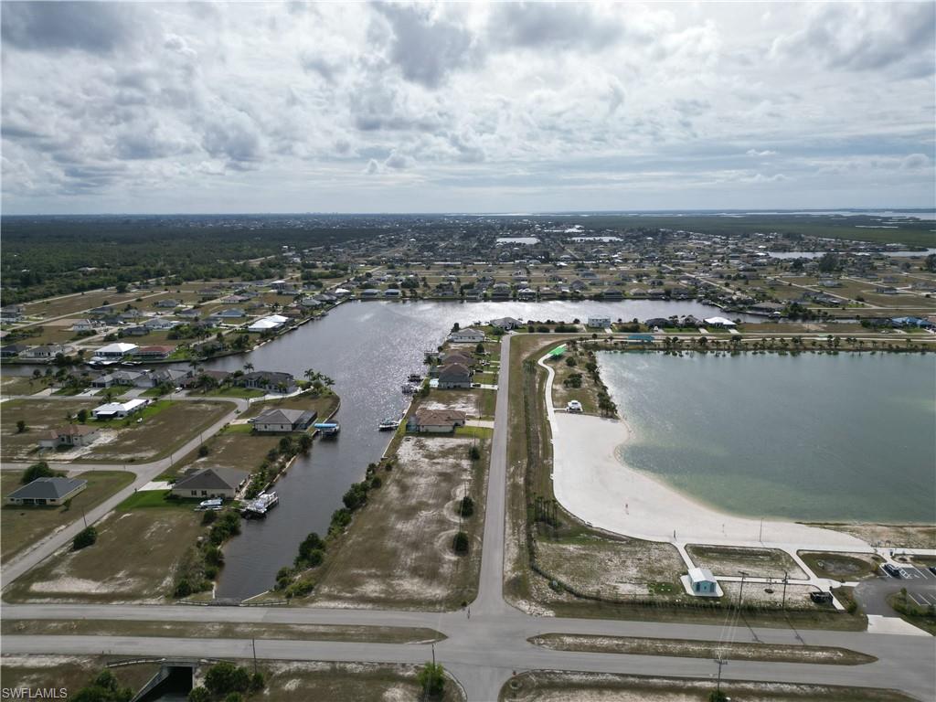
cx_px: 468
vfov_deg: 56.8
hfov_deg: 71.6
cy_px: 351
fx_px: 649
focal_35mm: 24
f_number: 1.7
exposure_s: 1/8000
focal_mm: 6.72
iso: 150
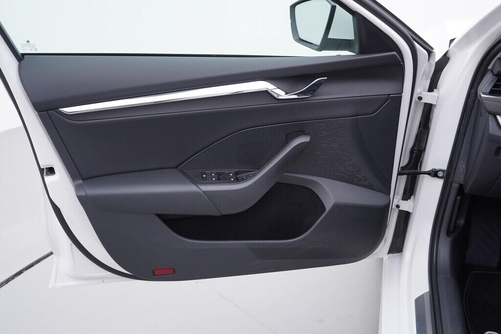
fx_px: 501
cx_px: 250
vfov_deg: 36.9
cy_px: 167
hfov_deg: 53.1
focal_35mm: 36
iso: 125
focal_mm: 24
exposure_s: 1/50
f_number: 3.2
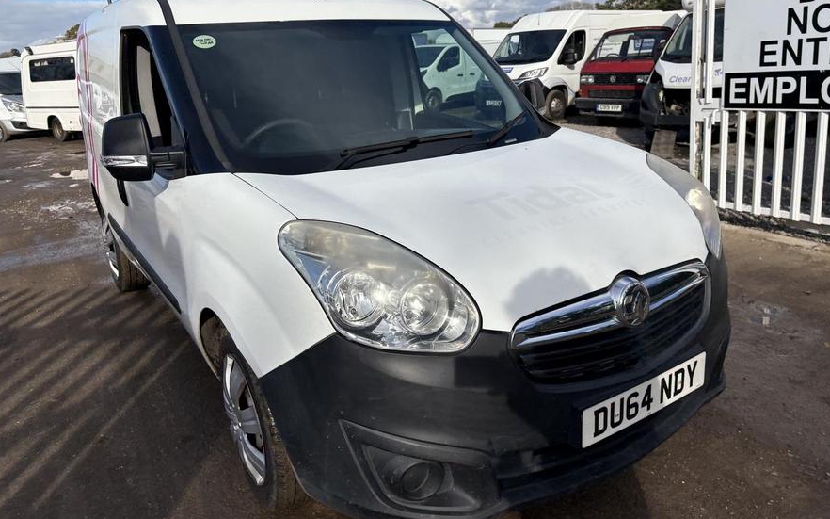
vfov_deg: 44.5
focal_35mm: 28
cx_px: 418
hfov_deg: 66.5
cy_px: 236
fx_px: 633
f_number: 1.6
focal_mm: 5.96
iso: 50
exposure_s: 1/4950
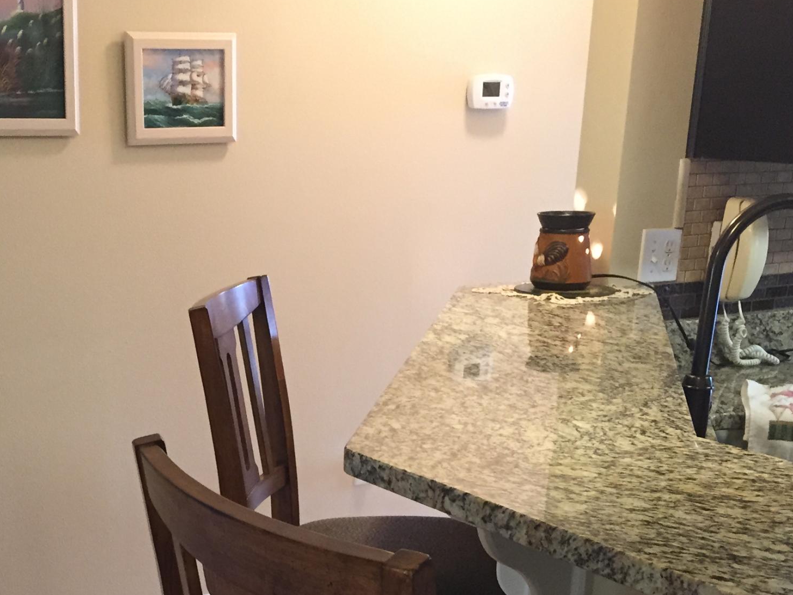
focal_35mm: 59
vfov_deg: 23.9
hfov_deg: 32.3
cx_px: 228
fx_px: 1351
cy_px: 571
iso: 160
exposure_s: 1/30
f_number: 2.2
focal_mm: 4.15
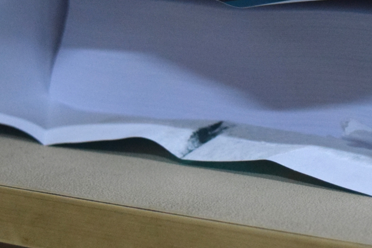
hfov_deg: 13.8
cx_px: 324
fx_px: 1529
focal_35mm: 148
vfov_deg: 9.2
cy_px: 43
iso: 3200
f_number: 5
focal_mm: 36
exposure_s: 1/60
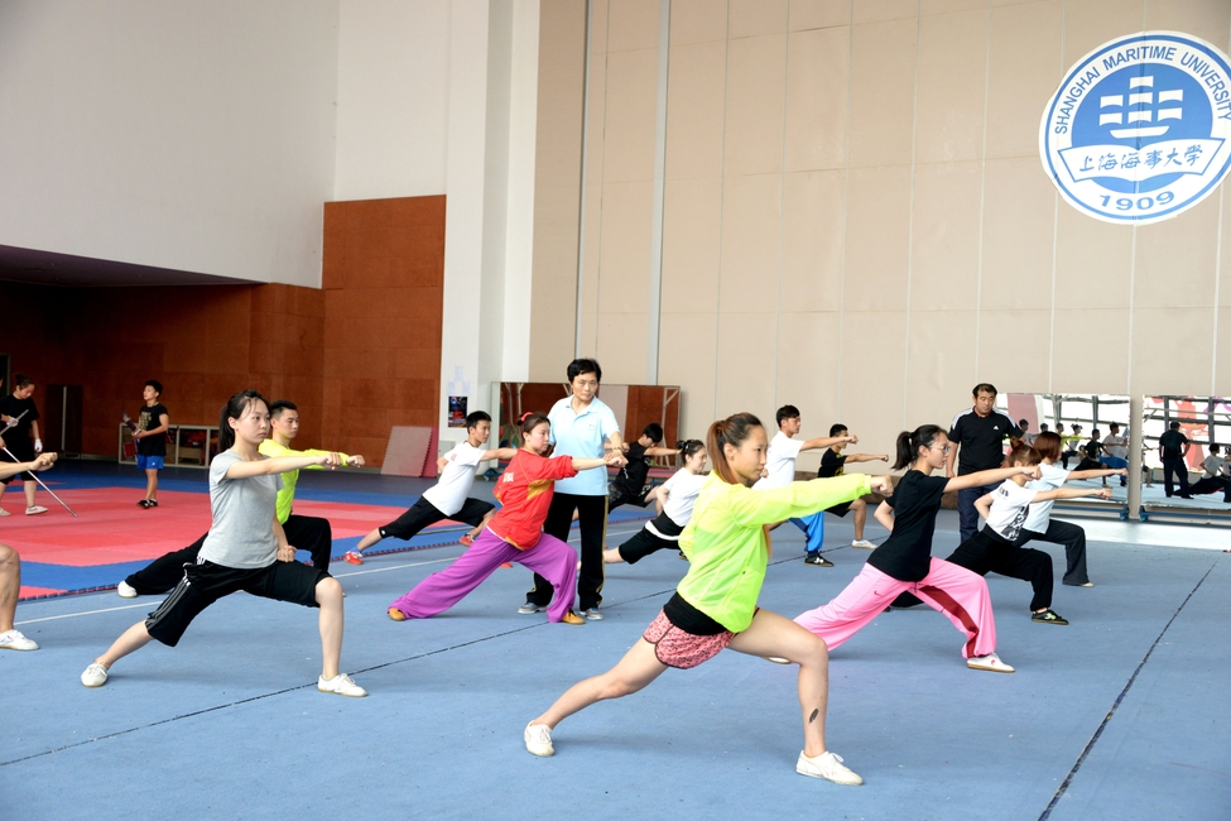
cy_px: 412
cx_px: 621
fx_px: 1333
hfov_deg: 49.6
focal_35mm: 39
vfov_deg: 34.2
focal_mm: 38
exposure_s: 1/200
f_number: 4
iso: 1250
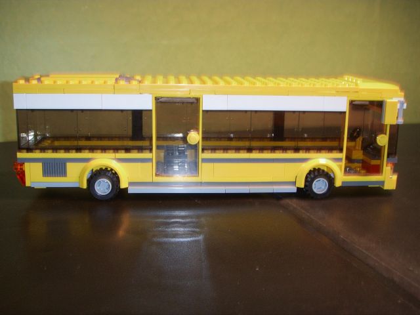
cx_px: 210
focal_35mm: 39
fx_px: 473
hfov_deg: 47.9
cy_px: 158
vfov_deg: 36.8
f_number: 3.5
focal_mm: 6.6
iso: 100
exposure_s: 1/45
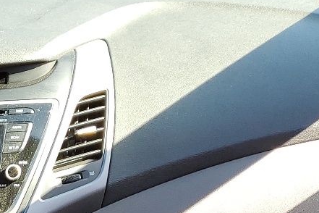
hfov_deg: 19.5
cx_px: -70
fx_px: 868
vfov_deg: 12.3
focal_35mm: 98
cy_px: 431
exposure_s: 1/189
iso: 50
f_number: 1.5
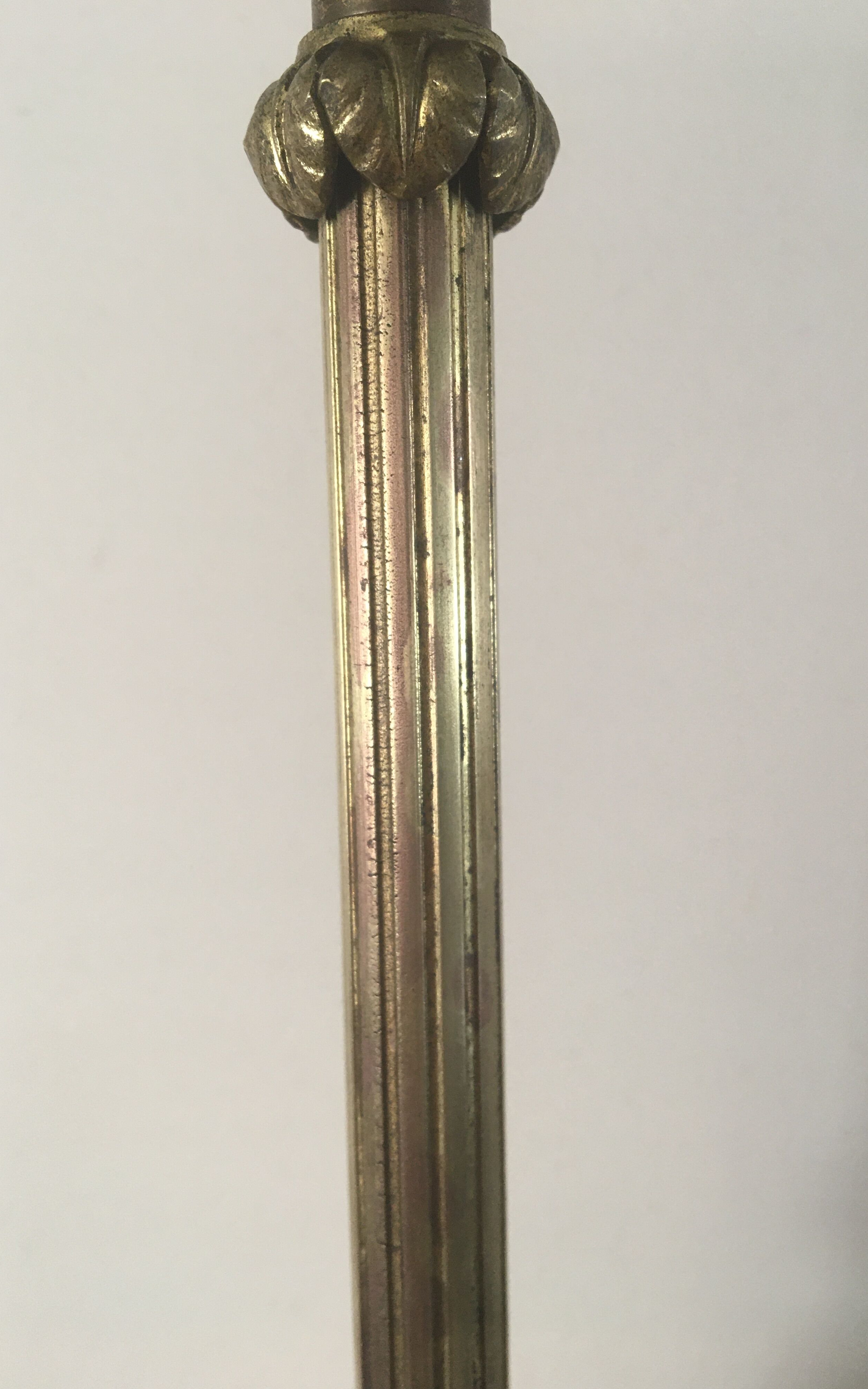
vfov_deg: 61.2
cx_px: 485
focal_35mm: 31
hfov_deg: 40.5
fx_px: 1173
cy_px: 694
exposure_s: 1/33
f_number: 2.2
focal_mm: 4.15
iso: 50
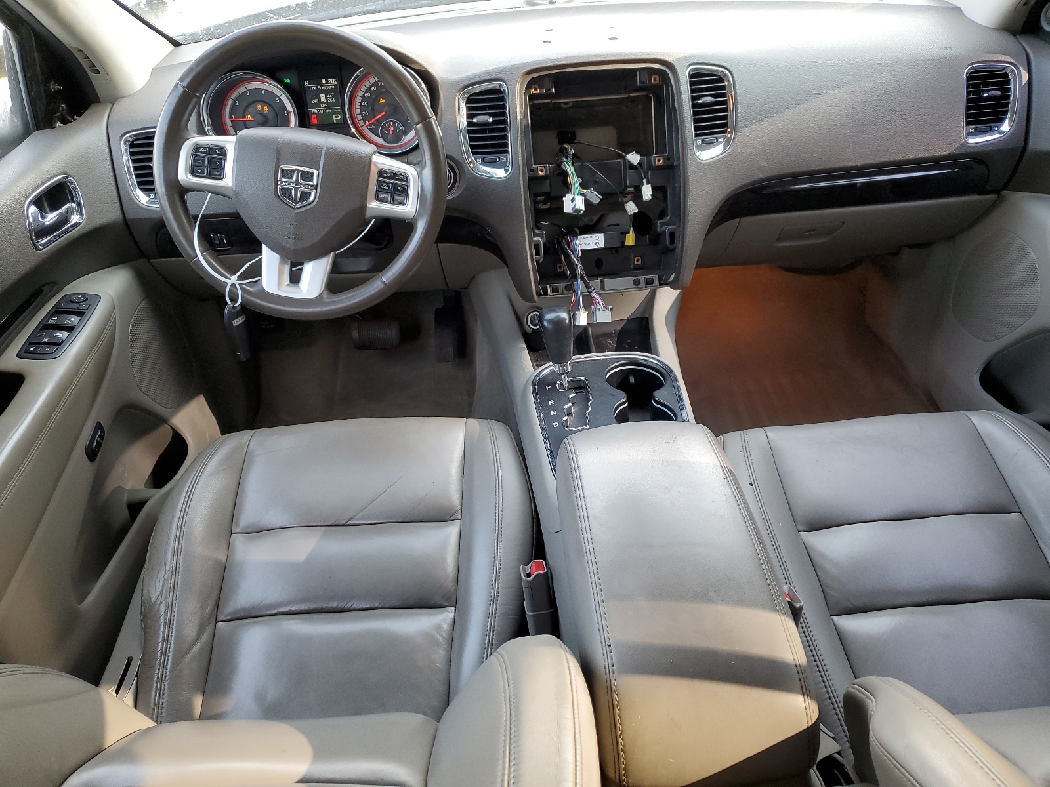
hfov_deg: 67.3
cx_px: 525
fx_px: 789
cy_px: 394
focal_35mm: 26
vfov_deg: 53.1
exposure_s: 1/120
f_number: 1.5
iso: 65
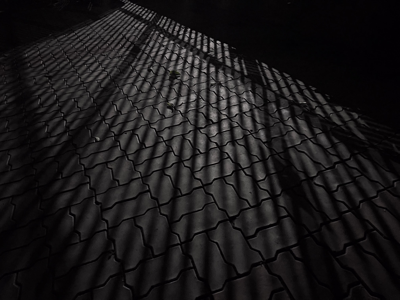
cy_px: 150
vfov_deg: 53.1
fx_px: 300
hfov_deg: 67.3
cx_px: 200
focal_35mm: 26
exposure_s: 1/30
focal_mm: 5.7
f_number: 1.5
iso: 8000
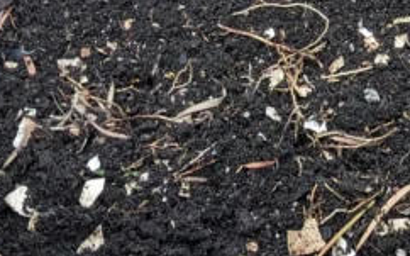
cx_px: 478
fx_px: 1351
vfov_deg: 10.5
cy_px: -122
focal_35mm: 121
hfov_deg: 16.6
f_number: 1.73
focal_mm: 4.38
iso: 48
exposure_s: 1/361
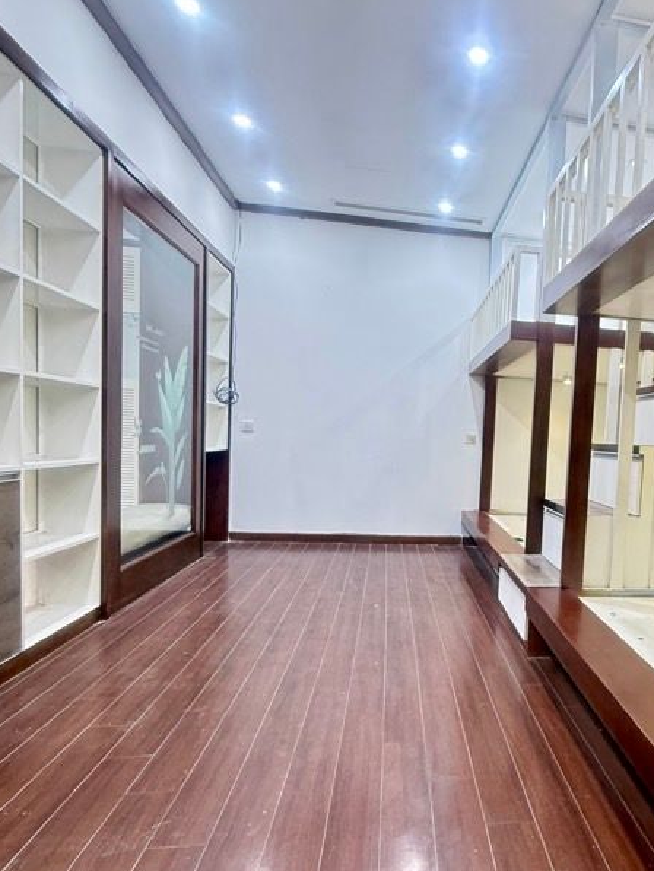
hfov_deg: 53.6
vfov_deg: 71.3
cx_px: 508
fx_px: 604
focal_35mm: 24
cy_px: 486
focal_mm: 2.22
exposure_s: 1/50
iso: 400
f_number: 2.2
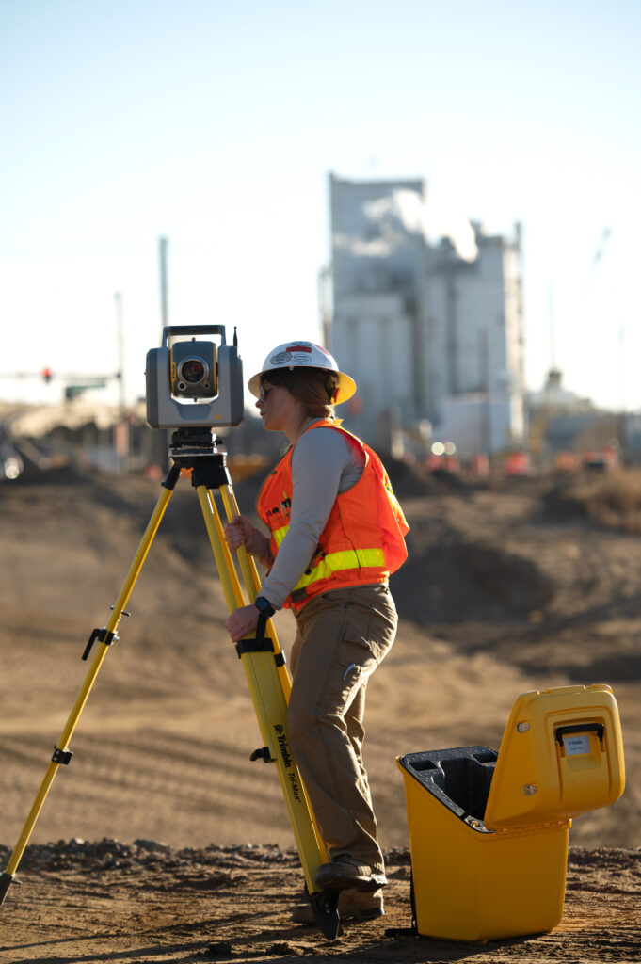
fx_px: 3745
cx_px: 320
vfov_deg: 14.7
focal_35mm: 140
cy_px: 482
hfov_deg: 9.8
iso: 100
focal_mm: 140
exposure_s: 1/800
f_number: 4
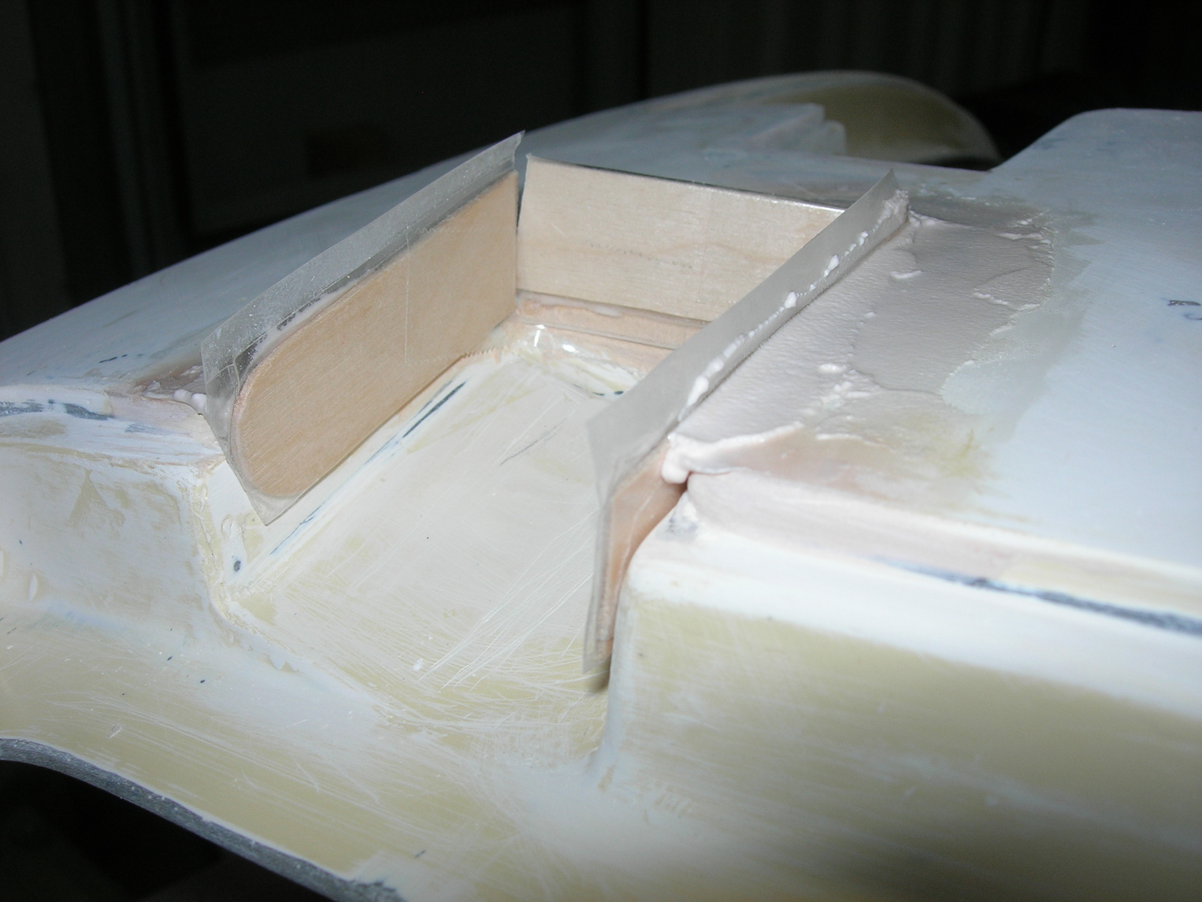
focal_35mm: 38
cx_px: 601
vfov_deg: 37.7
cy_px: 451
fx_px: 1320
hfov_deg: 49.0
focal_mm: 7.8
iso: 64
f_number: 4.8
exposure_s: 1/60.1
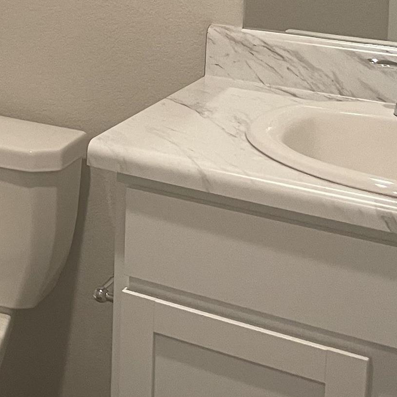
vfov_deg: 18.9
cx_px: -291
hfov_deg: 16.9
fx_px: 1129
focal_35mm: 87
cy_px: -74
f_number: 1.6
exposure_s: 1/60
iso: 125
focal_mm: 4.2
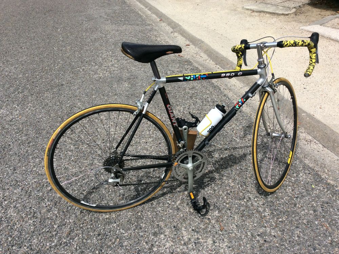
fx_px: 313
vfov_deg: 44.1
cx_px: 170
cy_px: 127
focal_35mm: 32
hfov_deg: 56.9
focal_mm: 3.3
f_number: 2.4
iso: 32
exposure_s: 1/2288
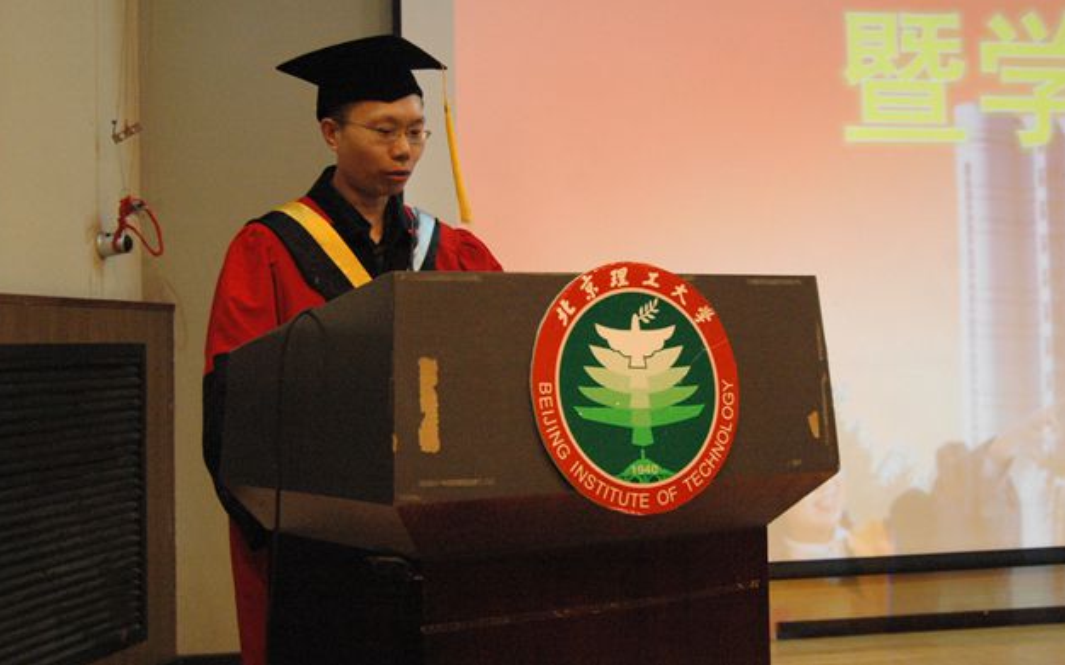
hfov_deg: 40.3
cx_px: 529
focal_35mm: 50
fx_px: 1451
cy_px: 305
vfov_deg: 25.8
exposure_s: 1/25
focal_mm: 32
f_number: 4.5
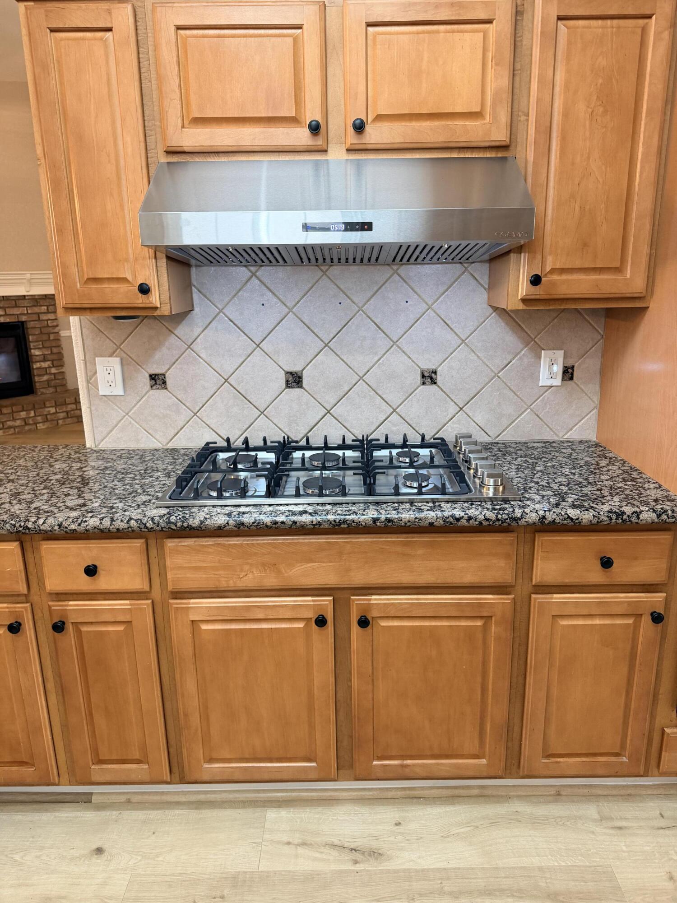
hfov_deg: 56.8
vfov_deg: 71.6
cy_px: 452
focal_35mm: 24
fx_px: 626
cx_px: 338
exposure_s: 1/60
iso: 250
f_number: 1.78
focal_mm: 6.76
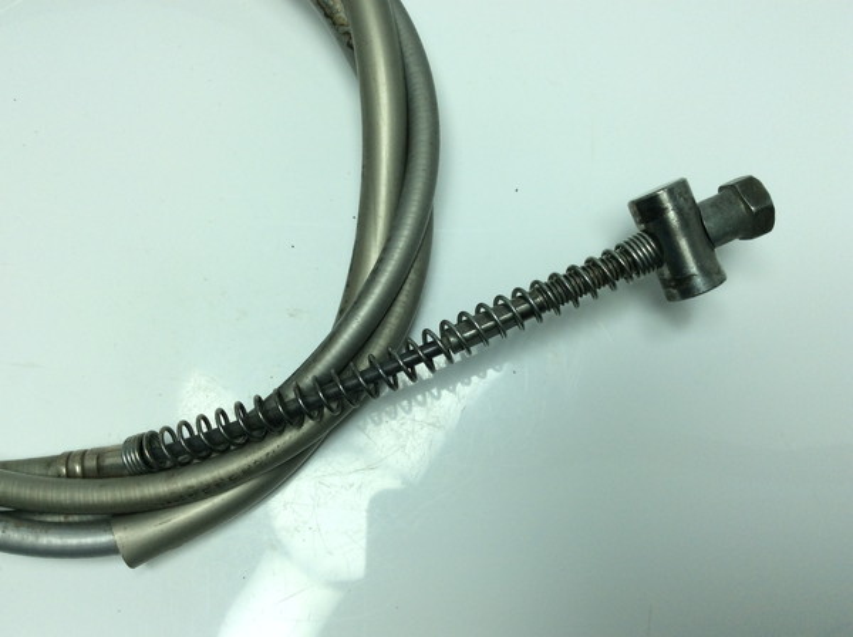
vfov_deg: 44.0
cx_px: 426
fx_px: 787
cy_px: 318
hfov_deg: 56.9
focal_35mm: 32
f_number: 2.4
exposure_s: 1/525
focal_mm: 3.3
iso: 32
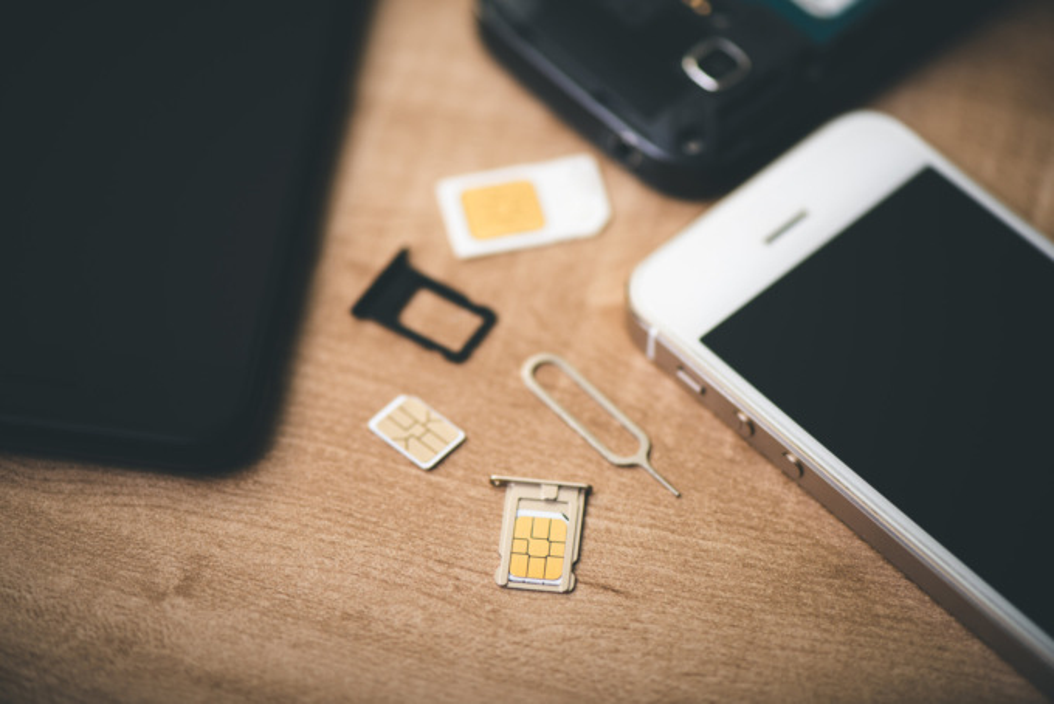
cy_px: 352
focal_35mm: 105
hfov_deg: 19.4
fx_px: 3075
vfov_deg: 13.1
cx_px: 527
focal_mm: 105
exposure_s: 1/200
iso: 64
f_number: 3.5
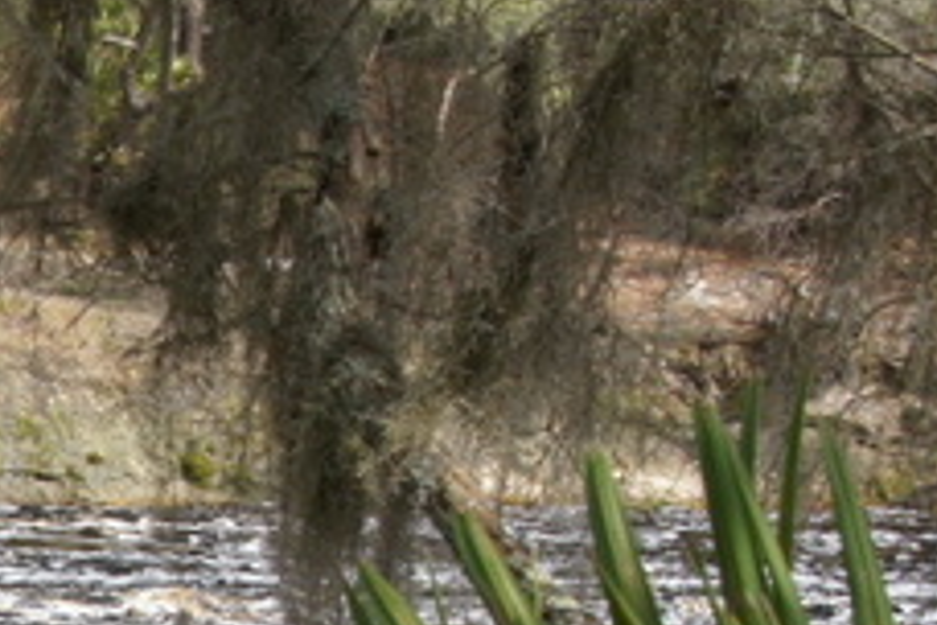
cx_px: -633
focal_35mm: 180
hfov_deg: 10.8
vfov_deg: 7.5
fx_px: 4685
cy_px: 810
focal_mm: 30
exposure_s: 1/160
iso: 200
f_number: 11
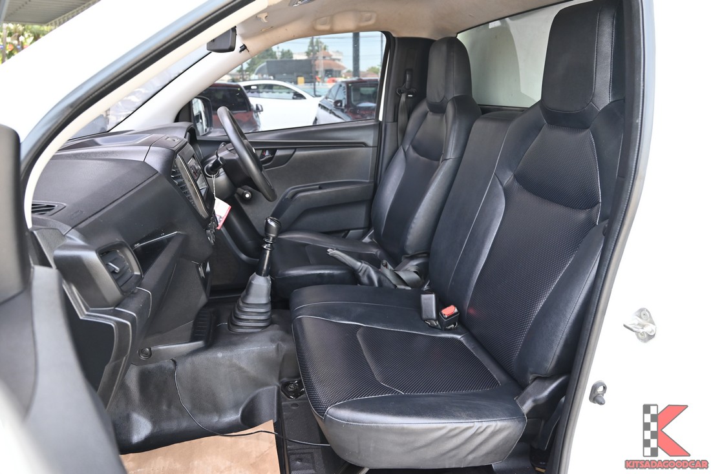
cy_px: 237
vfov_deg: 53.2
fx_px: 474
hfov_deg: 73.7
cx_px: 356
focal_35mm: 24
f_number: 4.8
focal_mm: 24
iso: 800
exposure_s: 1/180
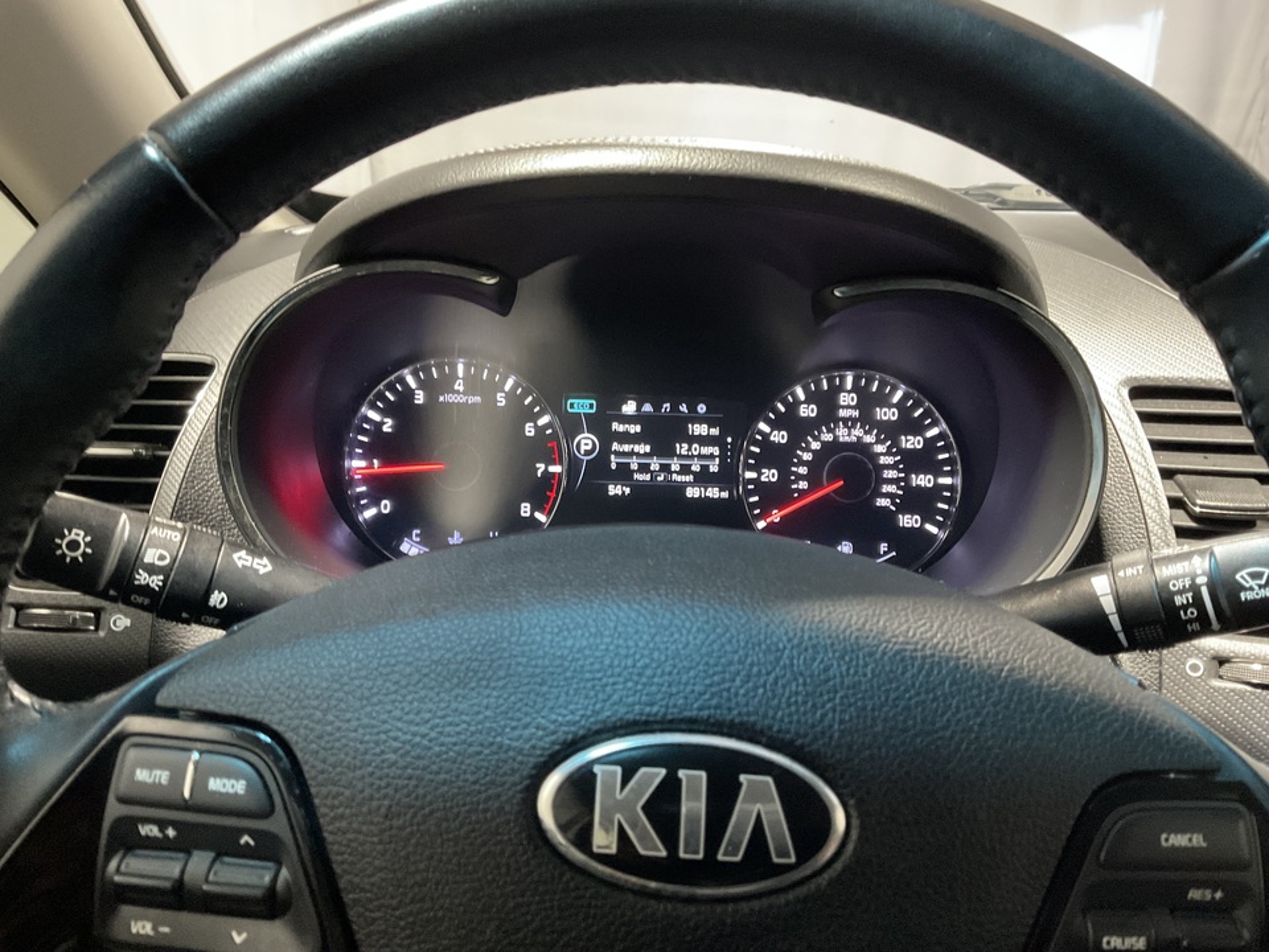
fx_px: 1063
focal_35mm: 29
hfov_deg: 61.7
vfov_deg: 48.2
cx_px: 634
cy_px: 476
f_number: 1.8
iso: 320
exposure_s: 1/30
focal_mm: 3
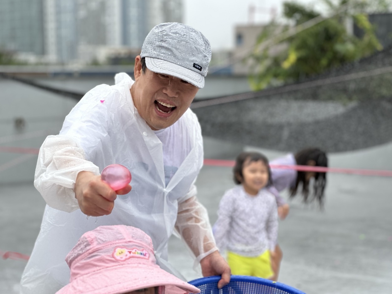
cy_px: 145
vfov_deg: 18.9
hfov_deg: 25.0
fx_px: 883
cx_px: 197
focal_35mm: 78
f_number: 2.8
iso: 40
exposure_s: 1/121
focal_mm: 9
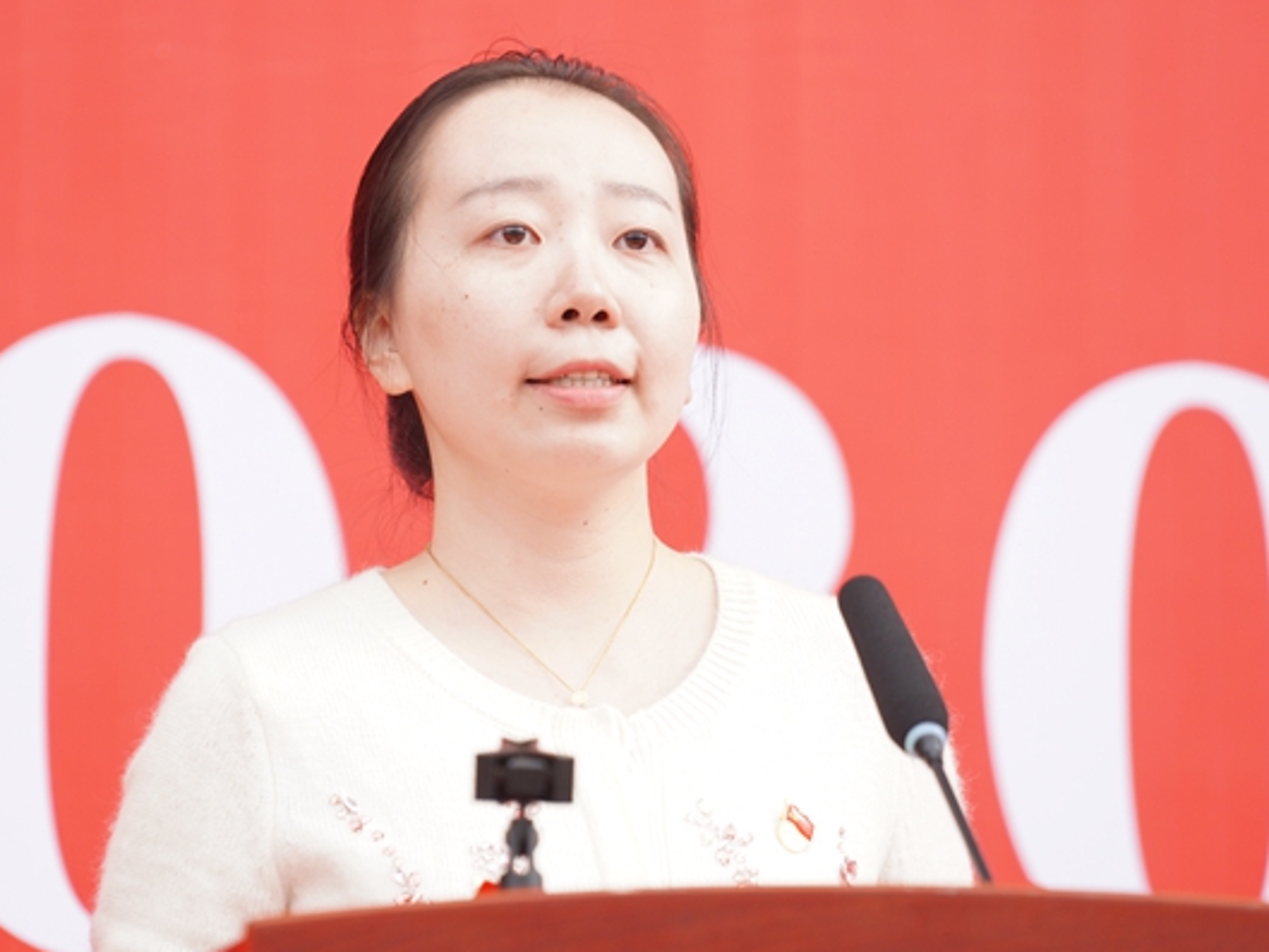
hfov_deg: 9.1
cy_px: 475
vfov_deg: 6.8
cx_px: 583
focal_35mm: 218
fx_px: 7994
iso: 500
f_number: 4
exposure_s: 1/500
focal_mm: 200
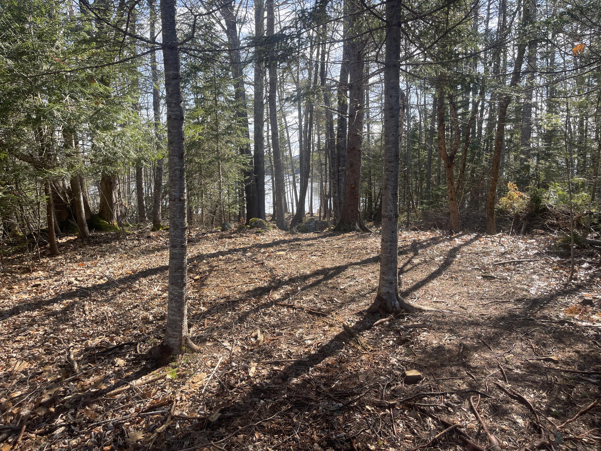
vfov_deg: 54.9
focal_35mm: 25
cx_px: 300
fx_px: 434
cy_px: 226
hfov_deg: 69.4
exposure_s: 1/726
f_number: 1.6
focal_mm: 5.1
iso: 32
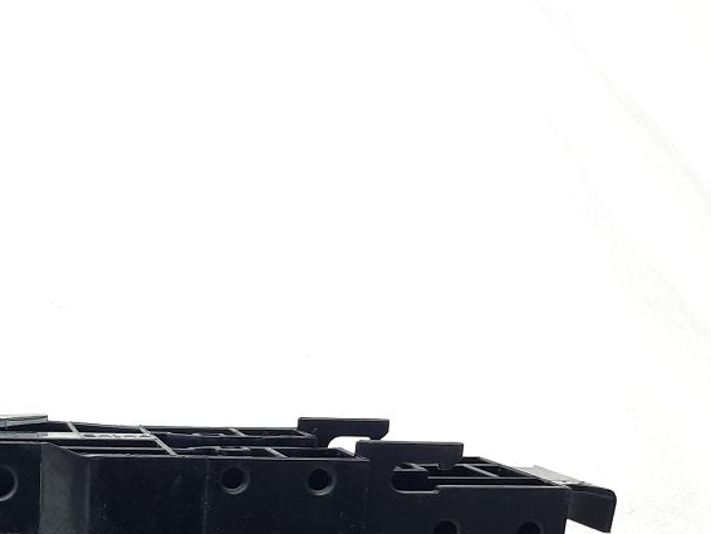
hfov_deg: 33.0
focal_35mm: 53
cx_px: -6
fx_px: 1089
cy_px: 524
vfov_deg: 26.2
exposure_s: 1/50
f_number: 2
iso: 160
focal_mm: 4.6
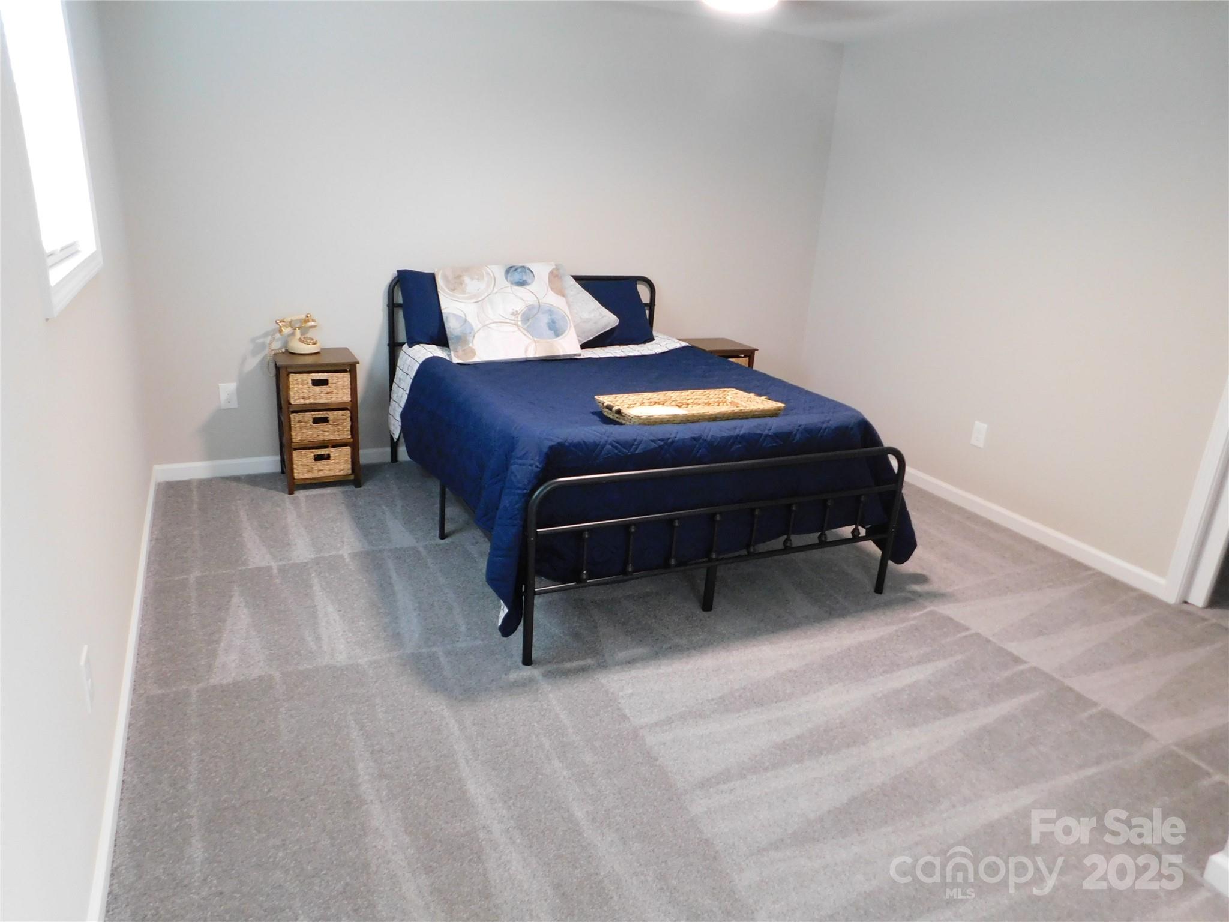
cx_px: 614
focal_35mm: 23
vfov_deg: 58.9
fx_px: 817
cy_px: 461
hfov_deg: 73.9
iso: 400
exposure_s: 1/10
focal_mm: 4
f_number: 3
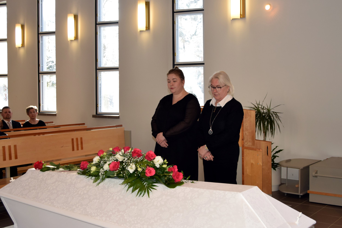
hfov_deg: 49.6
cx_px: 171
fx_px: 370
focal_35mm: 39
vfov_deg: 34.2
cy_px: 114
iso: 500
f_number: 5.6
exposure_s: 1/125
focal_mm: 26
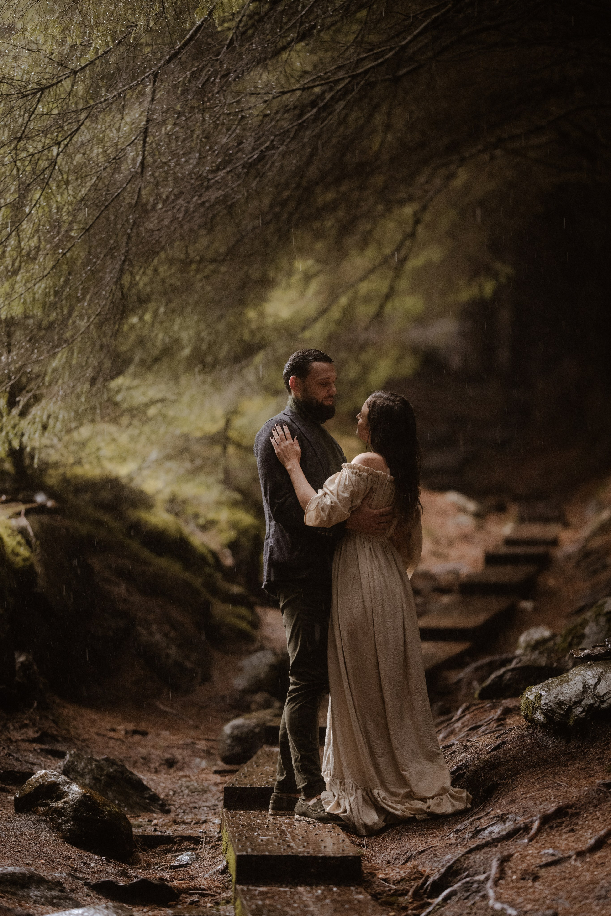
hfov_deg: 10.2
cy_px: 458
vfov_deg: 15.2
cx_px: 306
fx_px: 3437
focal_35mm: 135
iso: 2000
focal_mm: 135
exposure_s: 1/200
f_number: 1.8
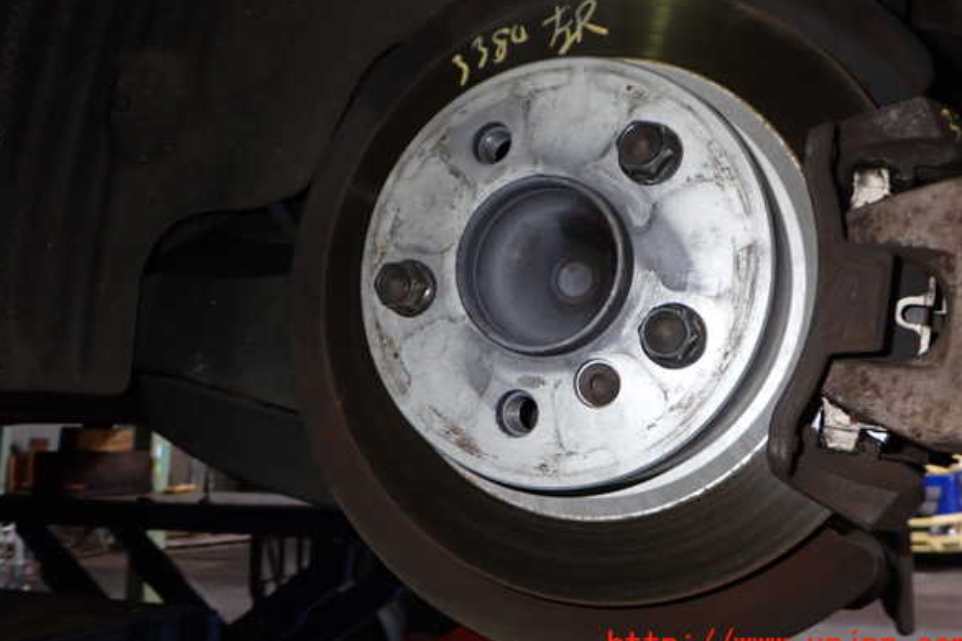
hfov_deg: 58.7
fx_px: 855
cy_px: 297
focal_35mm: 32
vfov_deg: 41.1
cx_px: 485
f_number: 6.3
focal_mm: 5.4
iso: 250
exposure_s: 1/30
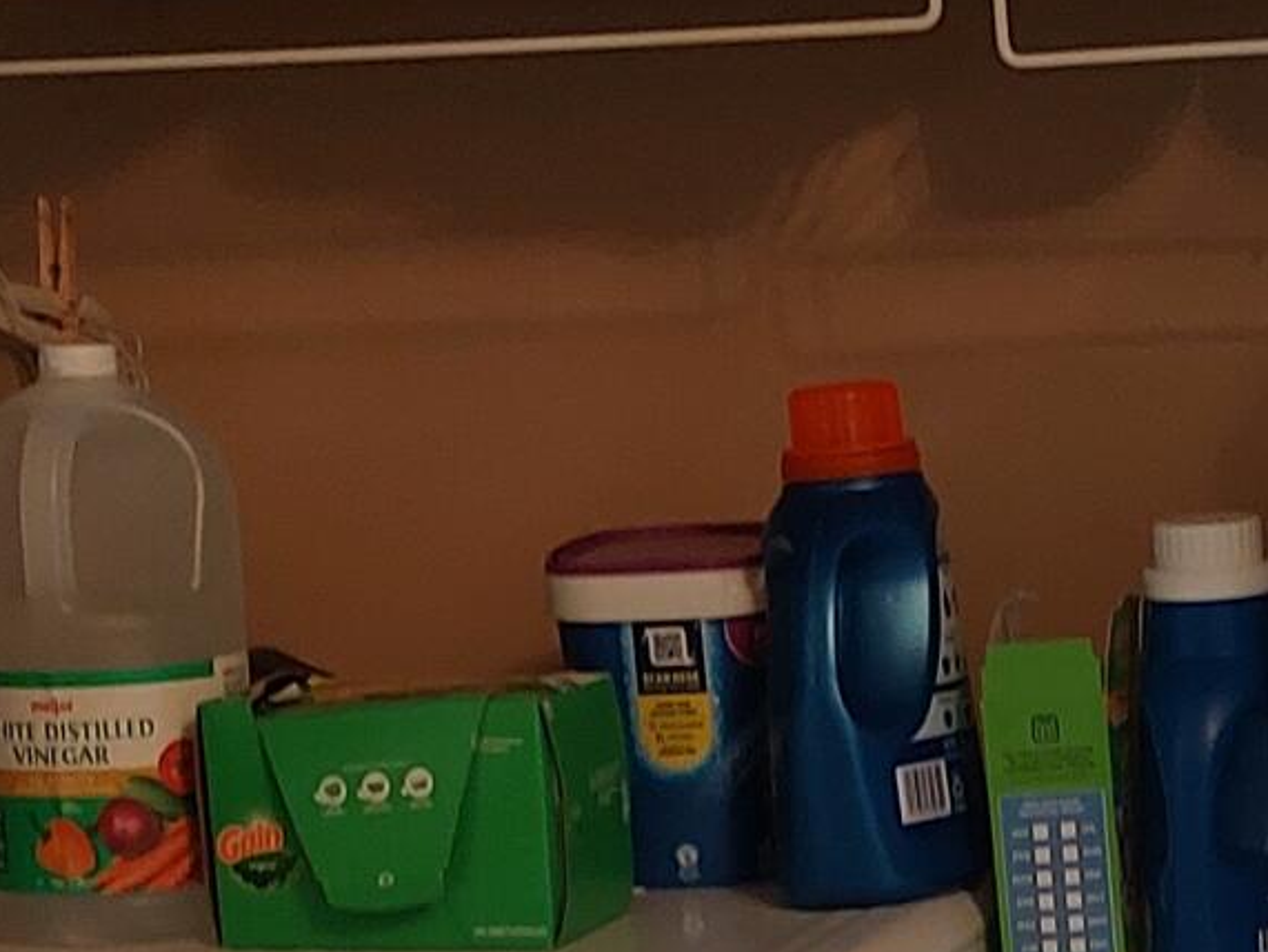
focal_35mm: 126
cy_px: 1198
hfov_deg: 15.5
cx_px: 1013
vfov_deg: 11.5
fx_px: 4618
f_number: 1.8
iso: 250
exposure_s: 1/60
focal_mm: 5.23
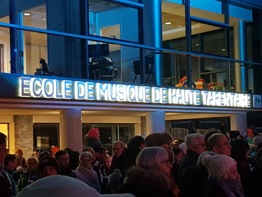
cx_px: 131
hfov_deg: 67.3
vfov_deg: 53.1
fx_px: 197
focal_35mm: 26
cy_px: 98
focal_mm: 4.2
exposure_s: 1/25
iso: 250
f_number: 1.7
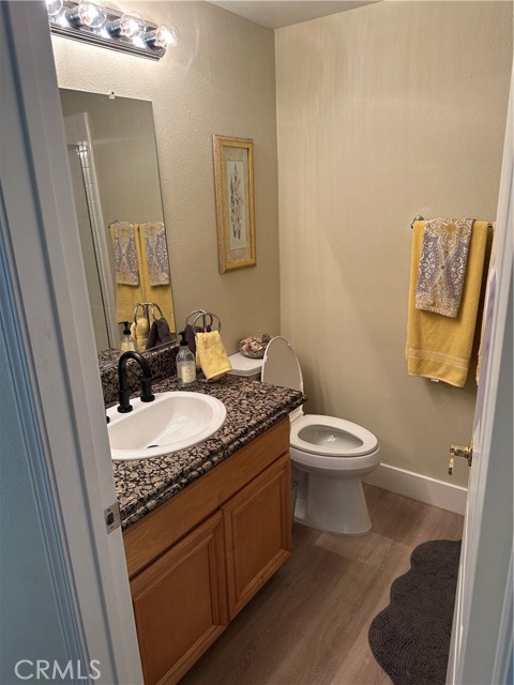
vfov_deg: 71.6
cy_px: 342
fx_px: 475
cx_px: 257
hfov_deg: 56.8
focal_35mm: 24
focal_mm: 6.86
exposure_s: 1/120
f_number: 1.78
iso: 125
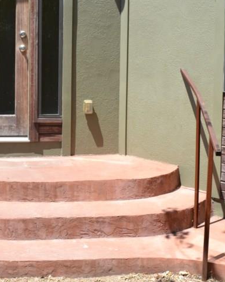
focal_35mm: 54
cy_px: 85
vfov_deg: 34.3
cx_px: 73
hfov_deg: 27.9
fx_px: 450
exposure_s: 1/200
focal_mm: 18
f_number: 7.1
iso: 100
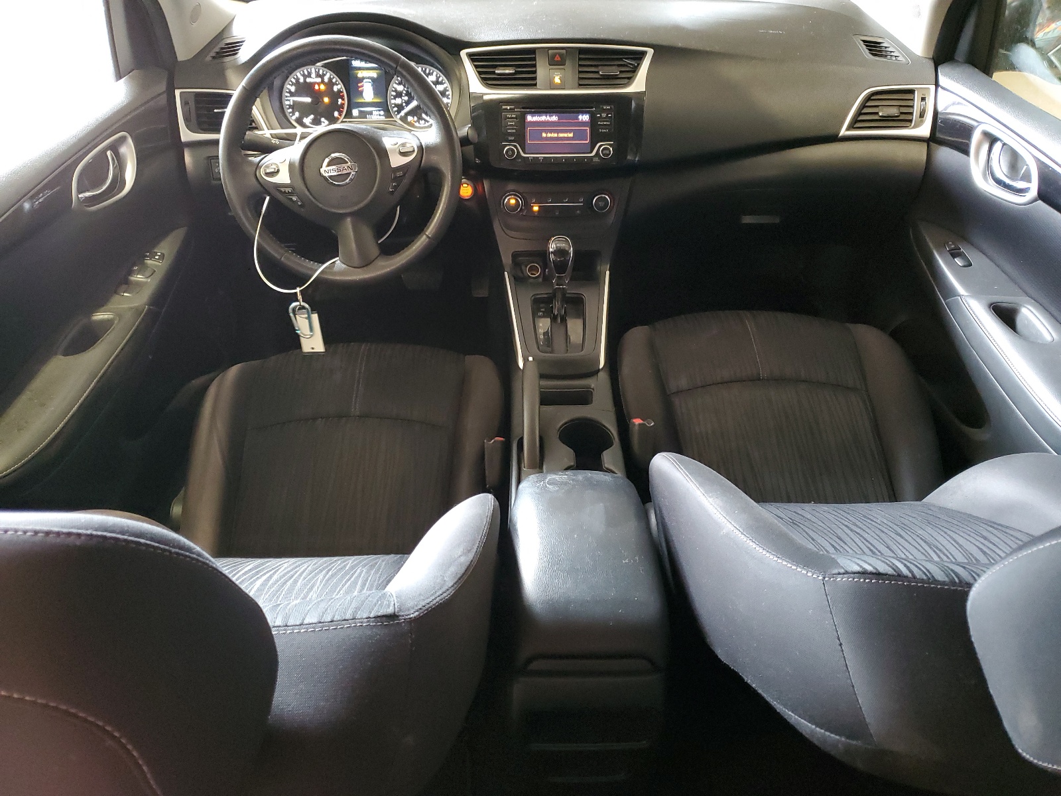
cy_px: 398
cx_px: 530
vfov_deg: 53.1
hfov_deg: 67.3
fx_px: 797
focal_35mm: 26
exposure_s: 1/20
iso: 307
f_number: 1.5
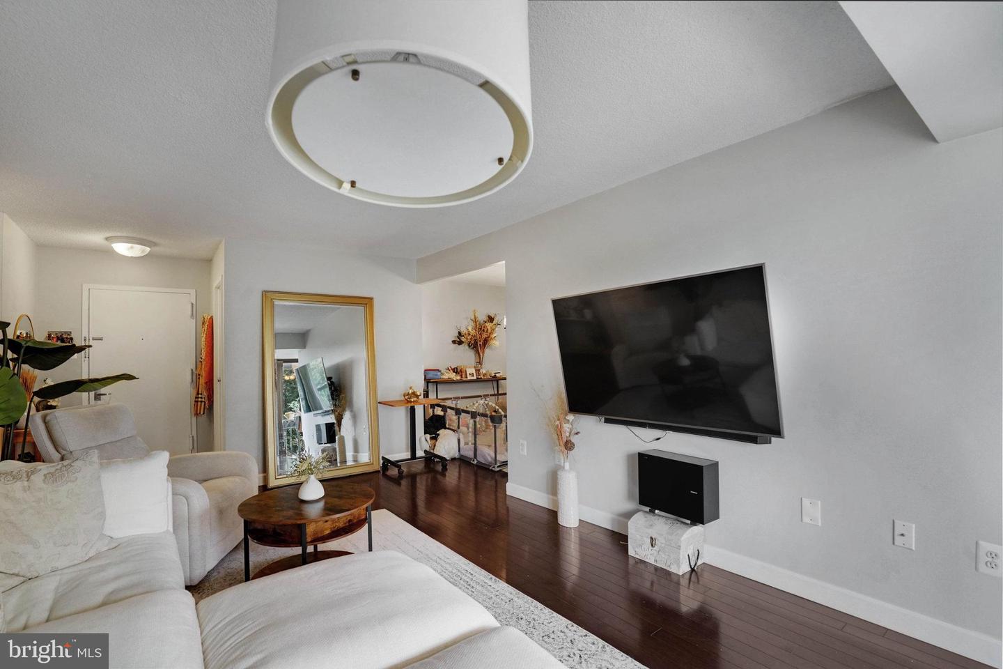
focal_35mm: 16
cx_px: 502
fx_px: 446
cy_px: 334
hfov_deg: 96.7
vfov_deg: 73.7
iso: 1250
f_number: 8
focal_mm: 16
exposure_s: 1/25
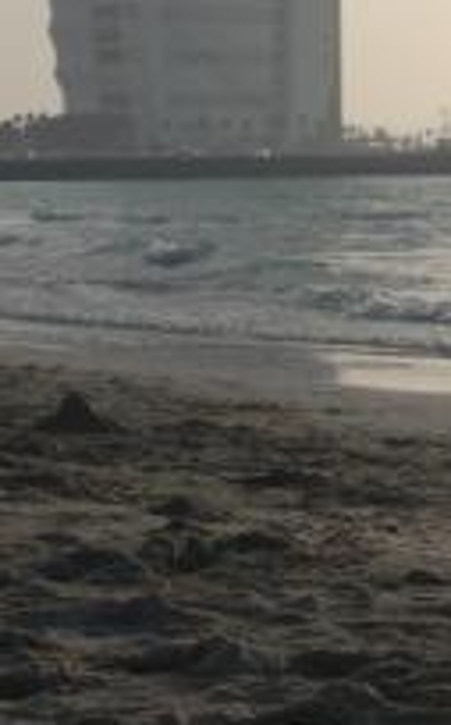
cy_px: -28
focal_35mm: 156
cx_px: 227
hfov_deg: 8.4
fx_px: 3077
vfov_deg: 13.2
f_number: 10
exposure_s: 1/321
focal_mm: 14.2
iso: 100
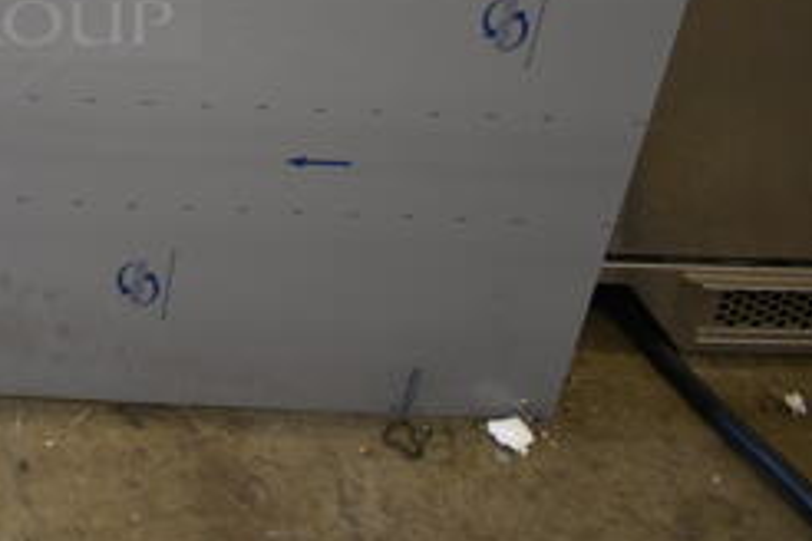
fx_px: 1511
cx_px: -165
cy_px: -115
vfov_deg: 19.1
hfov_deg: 26.7
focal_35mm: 67
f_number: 3.5
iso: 320
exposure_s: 1/30
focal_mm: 18
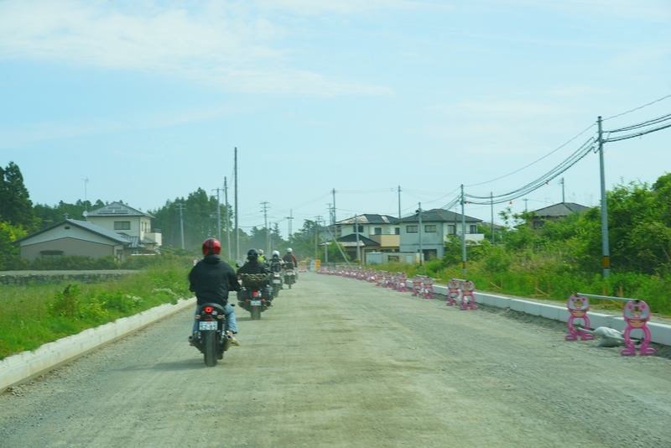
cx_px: 336
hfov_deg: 28.1
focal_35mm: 72
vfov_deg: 18.9
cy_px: 224
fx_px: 1342
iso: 100
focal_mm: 72
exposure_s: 1/250
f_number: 6.7
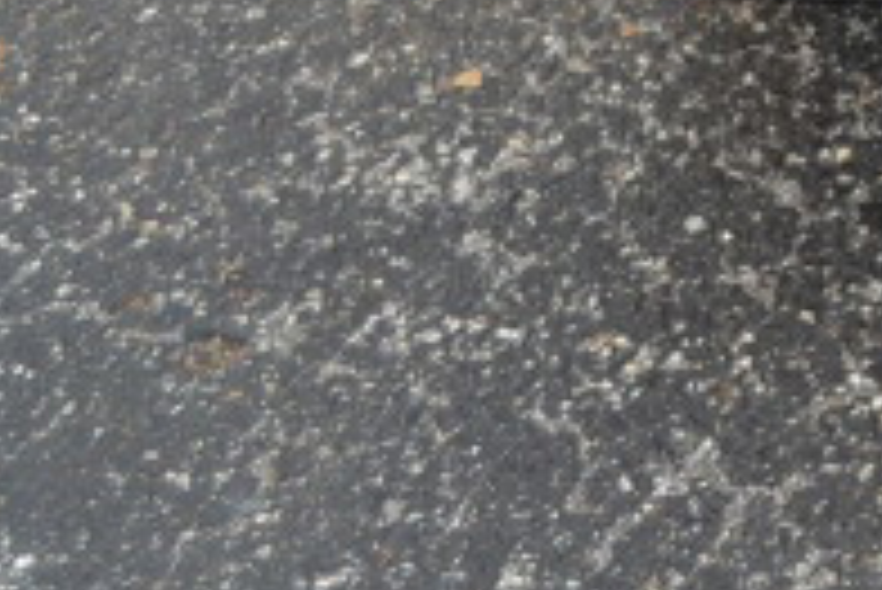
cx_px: 2246
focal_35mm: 202
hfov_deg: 9.0
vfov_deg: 6.4
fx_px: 4953
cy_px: -937
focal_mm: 22
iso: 100
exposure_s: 1/80
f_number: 3.8
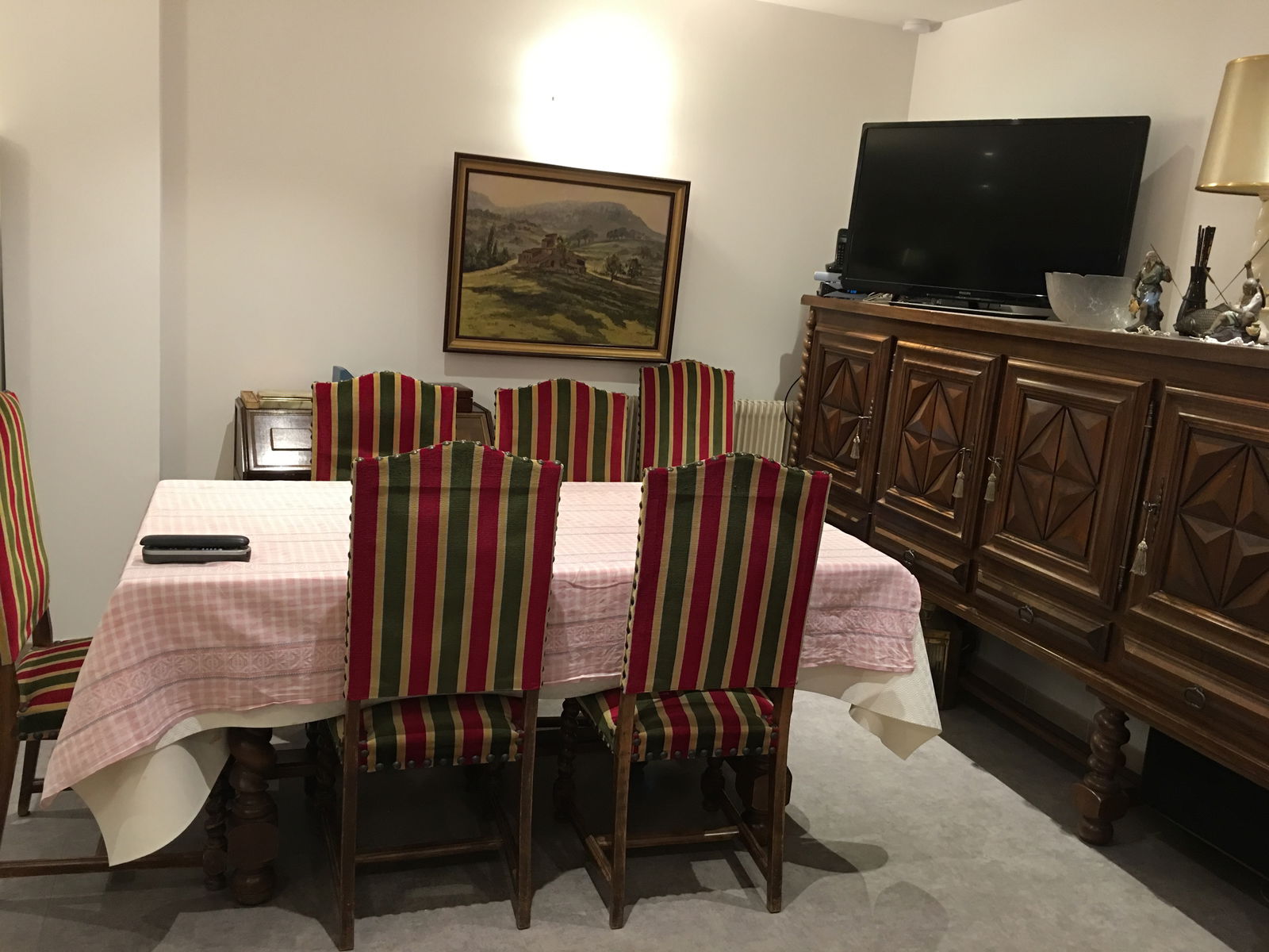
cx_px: 634
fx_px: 1063
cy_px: 476
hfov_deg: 61.7
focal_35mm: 29
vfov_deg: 48.2
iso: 100
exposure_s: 1/10
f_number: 2.2
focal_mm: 4.15
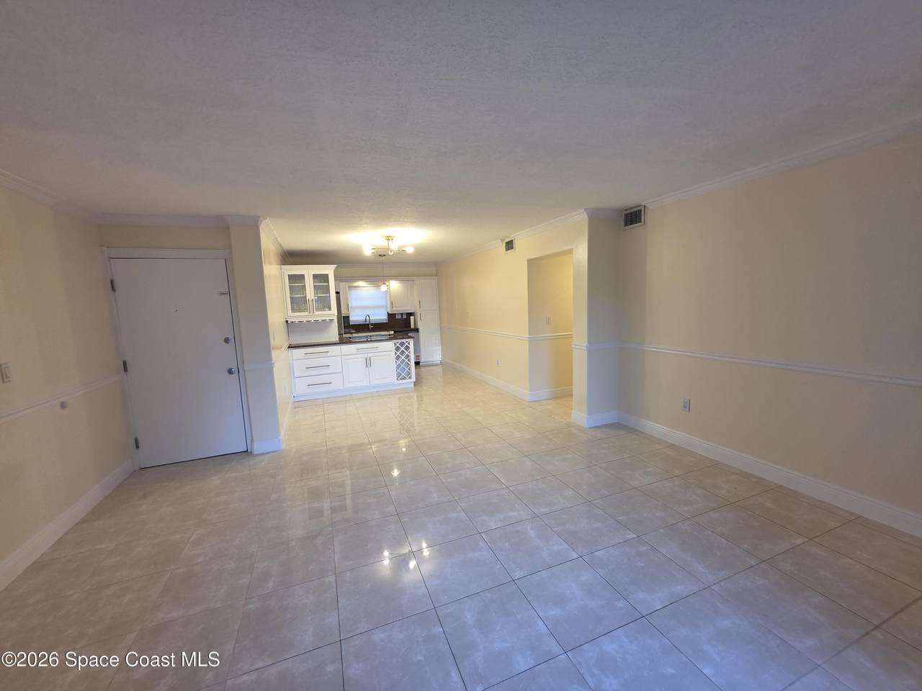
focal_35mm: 13
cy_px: 346
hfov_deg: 106.2
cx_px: 461
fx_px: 346
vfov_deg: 89.9
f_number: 1.9
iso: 160
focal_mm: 2.2
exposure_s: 1/120
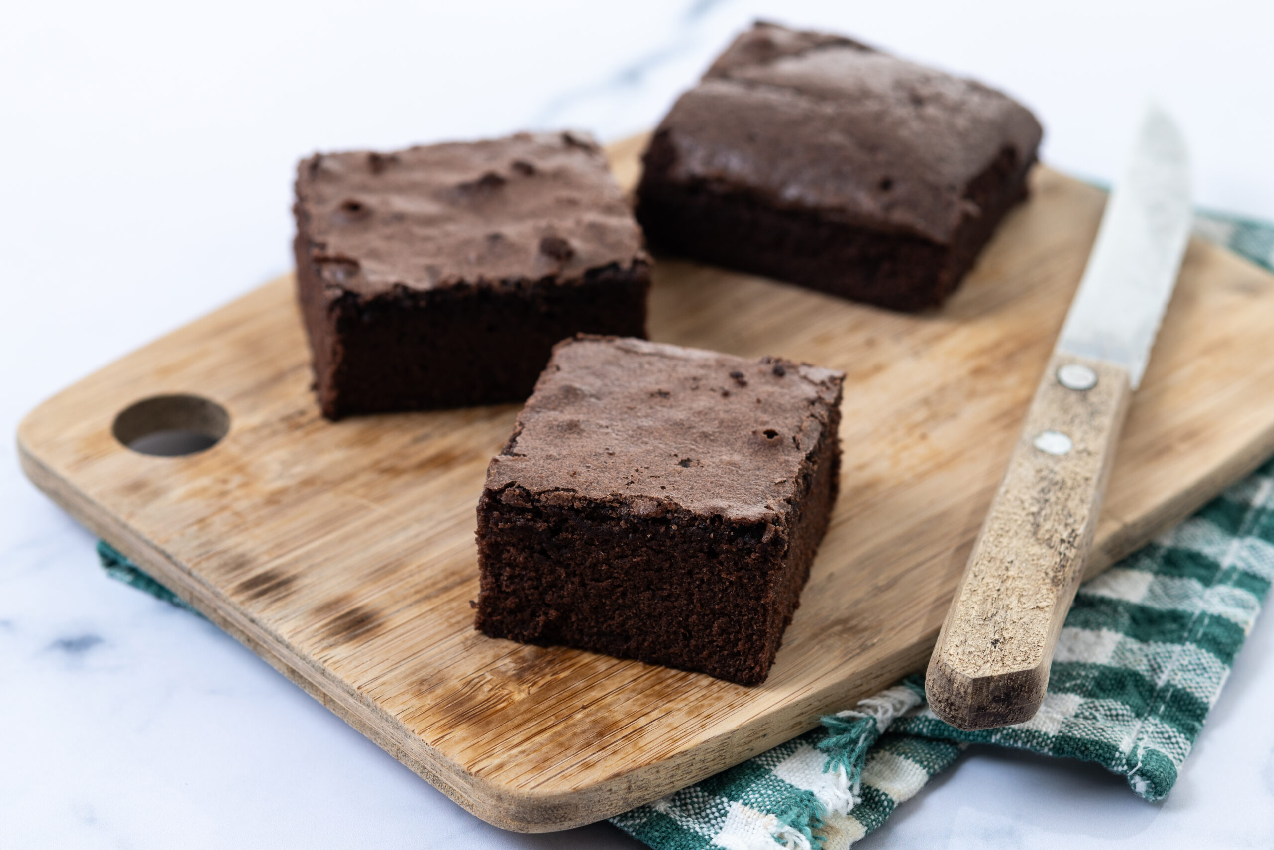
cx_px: 637
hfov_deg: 22.6
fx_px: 3185
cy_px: 425
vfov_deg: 15.2
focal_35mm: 90
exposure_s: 1/200
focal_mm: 60
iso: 100
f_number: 5.6
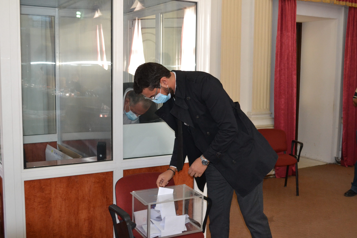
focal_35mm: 42
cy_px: 119
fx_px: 416
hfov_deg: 46.4
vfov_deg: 31.9
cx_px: 178
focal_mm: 28
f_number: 4.5
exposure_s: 1/60
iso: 2000
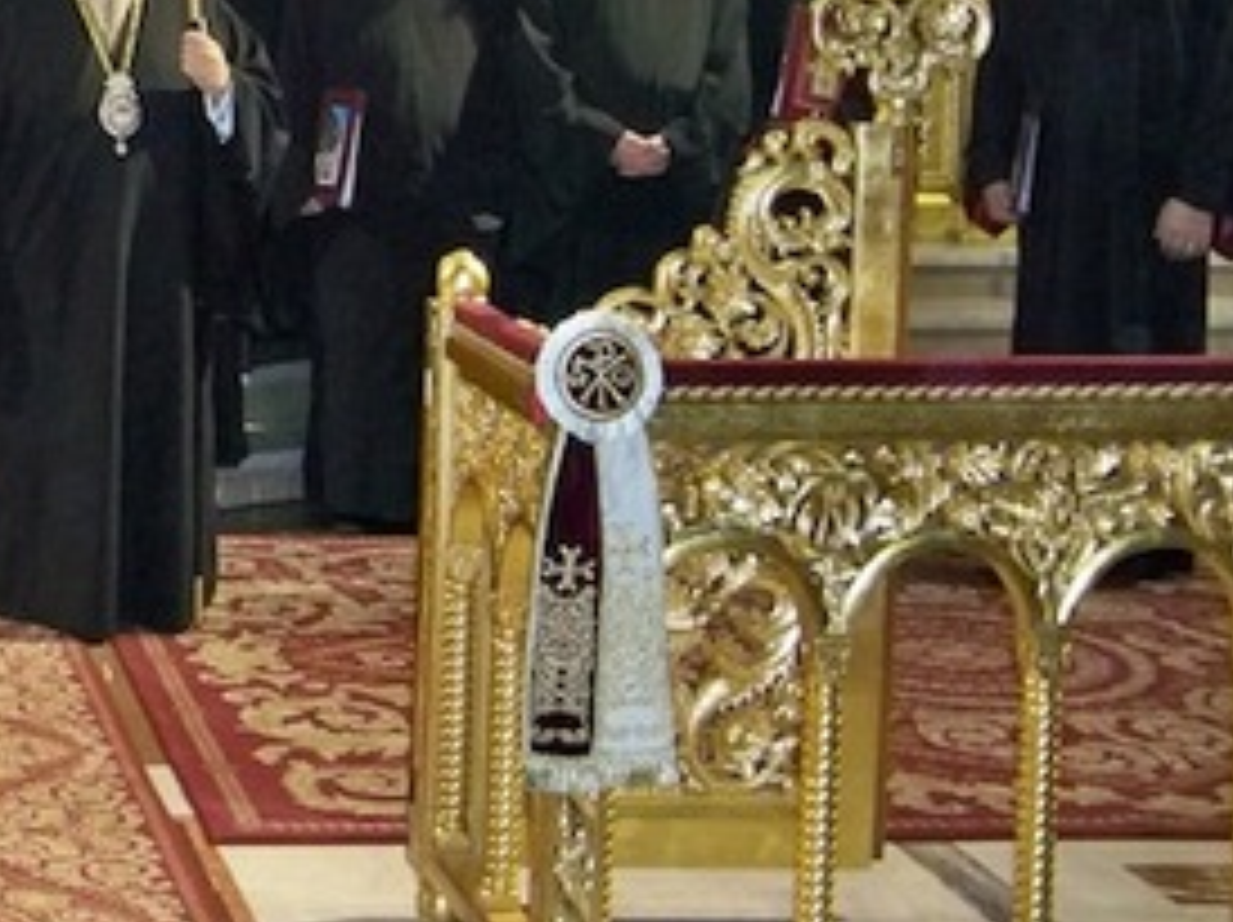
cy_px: -85
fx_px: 3096
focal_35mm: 87
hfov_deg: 21.0
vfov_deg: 16.5
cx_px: -248
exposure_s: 1/30
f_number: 3.5
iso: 200
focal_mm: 6.2
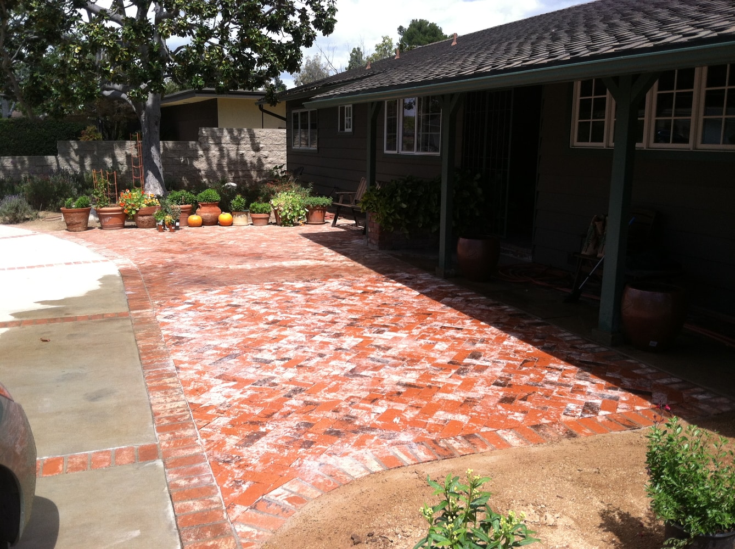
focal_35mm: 35
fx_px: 742
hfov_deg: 52.7
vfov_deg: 40.6
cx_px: 368
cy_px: 274
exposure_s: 1/811
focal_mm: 3.85
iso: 80
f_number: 2.8
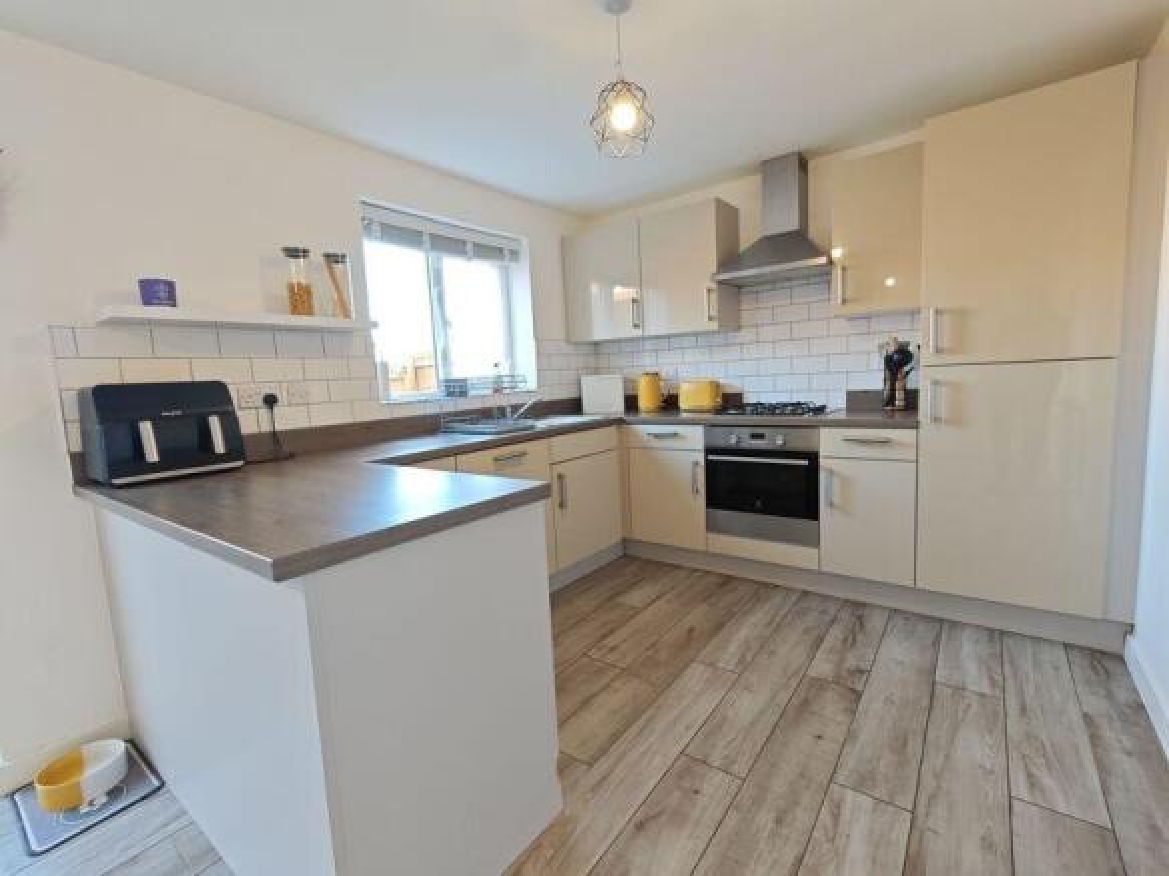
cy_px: 438
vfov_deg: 85.7
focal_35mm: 14
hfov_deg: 102.1
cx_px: 584
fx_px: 473
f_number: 1.8
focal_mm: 2.03
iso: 80
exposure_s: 1/42.7
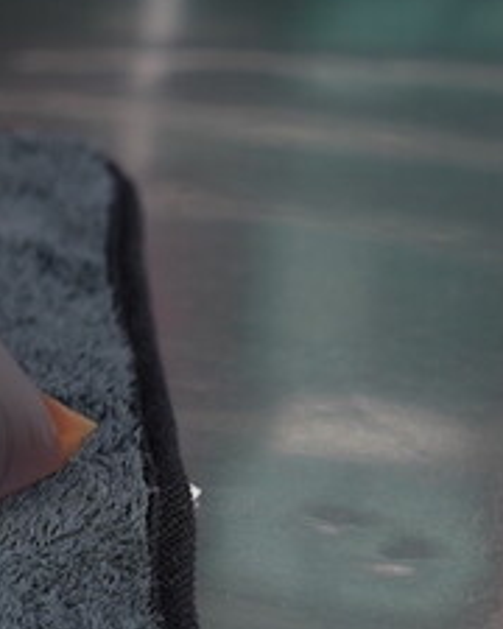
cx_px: -609
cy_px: 190
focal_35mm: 223
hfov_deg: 6.7
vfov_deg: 8.7
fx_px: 4150
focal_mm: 63
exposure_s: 1/160
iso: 160
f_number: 3.5
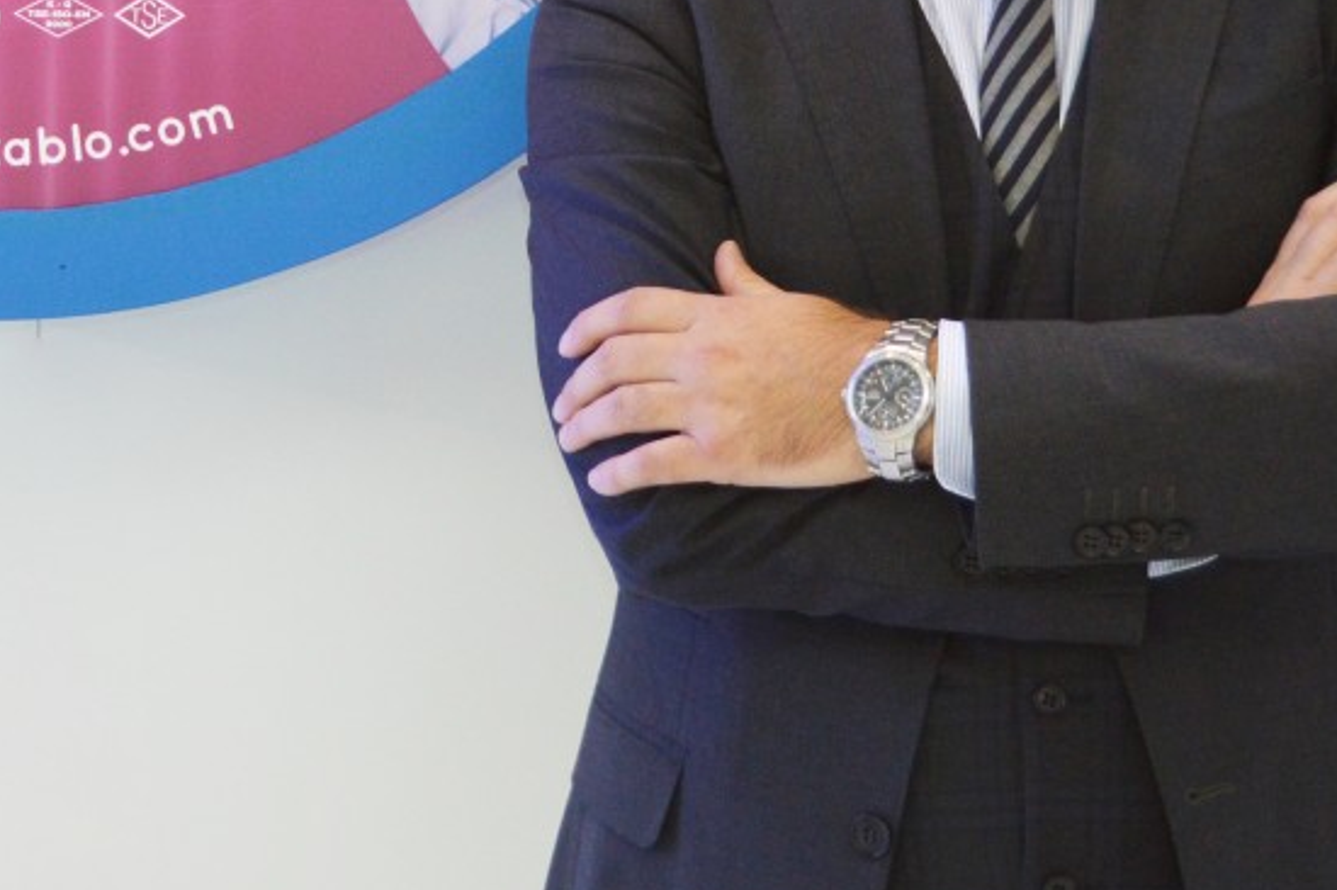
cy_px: -372
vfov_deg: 10.7
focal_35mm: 124
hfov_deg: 16.5
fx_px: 4602
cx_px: 530
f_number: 5
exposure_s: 1/125
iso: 400
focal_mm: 28
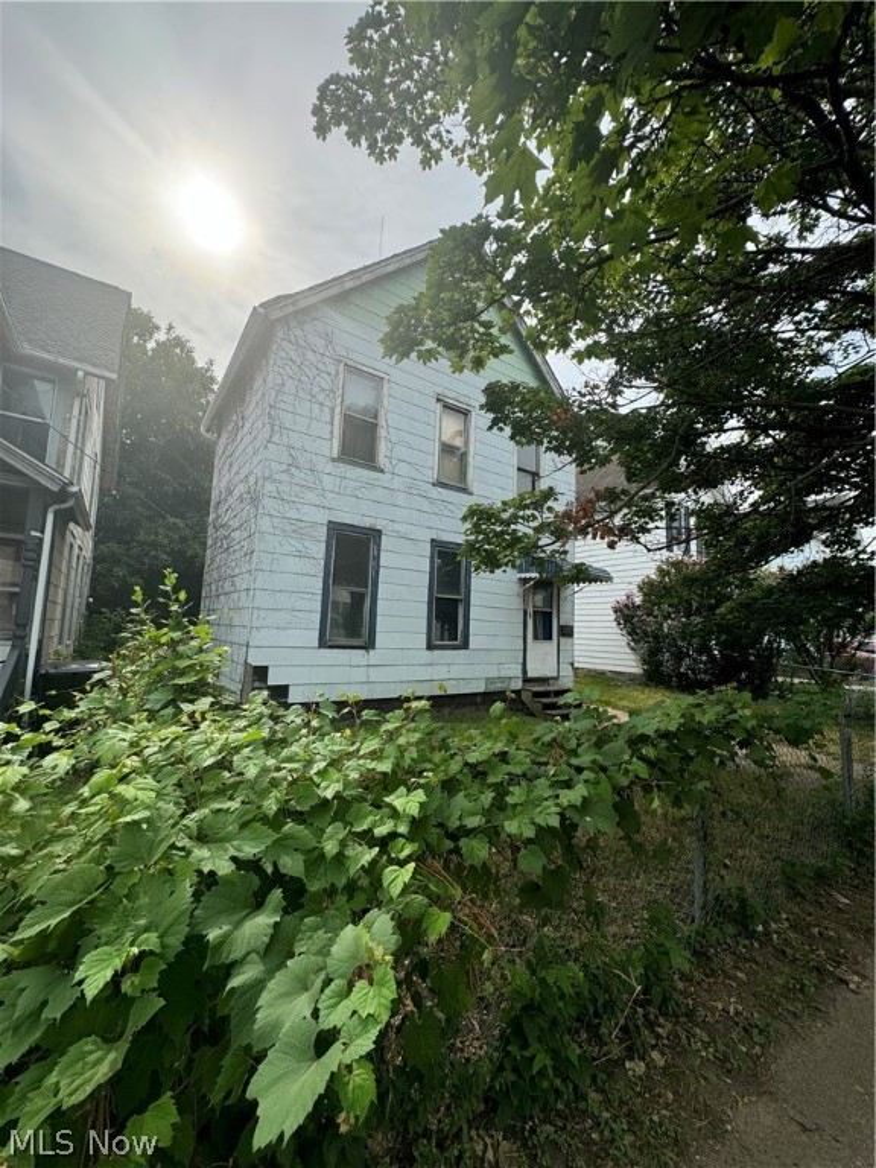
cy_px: 584
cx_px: 438
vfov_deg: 102.1
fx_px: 472
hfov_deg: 85.7
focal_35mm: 14
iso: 50
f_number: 2.2
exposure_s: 1/741
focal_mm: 2.22
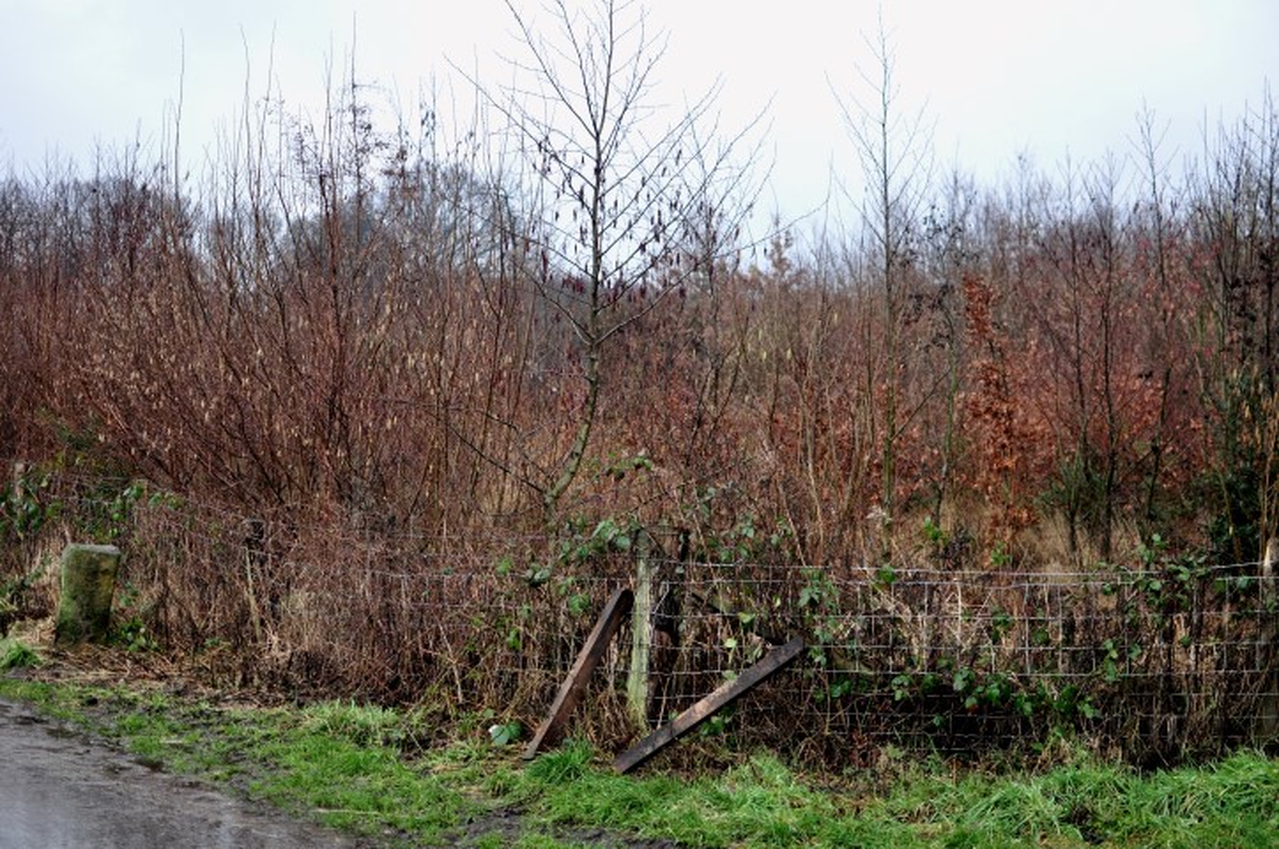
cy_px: 424
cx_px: 640
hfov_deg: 37.9
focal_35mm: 52
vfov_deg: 25.7
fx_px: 1863
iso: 400
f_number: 2.2
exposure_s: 1/250
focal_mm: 35
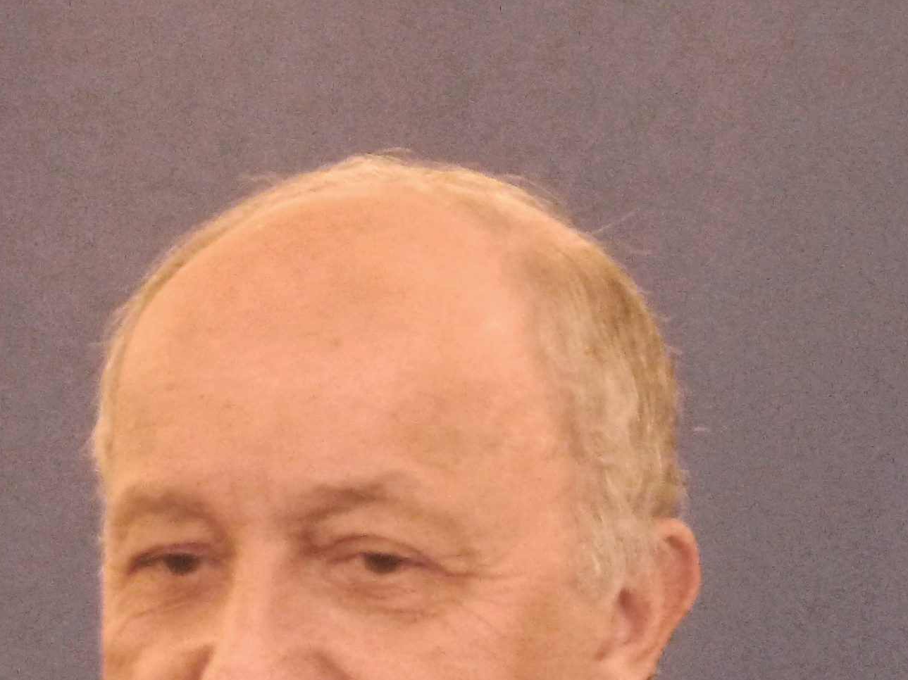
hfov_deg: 3.1
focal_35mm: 637
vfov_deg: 2.3
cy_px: 859
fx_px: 16704
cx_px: 175
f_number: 4.6
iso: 400
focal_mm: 37
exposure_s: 1/8
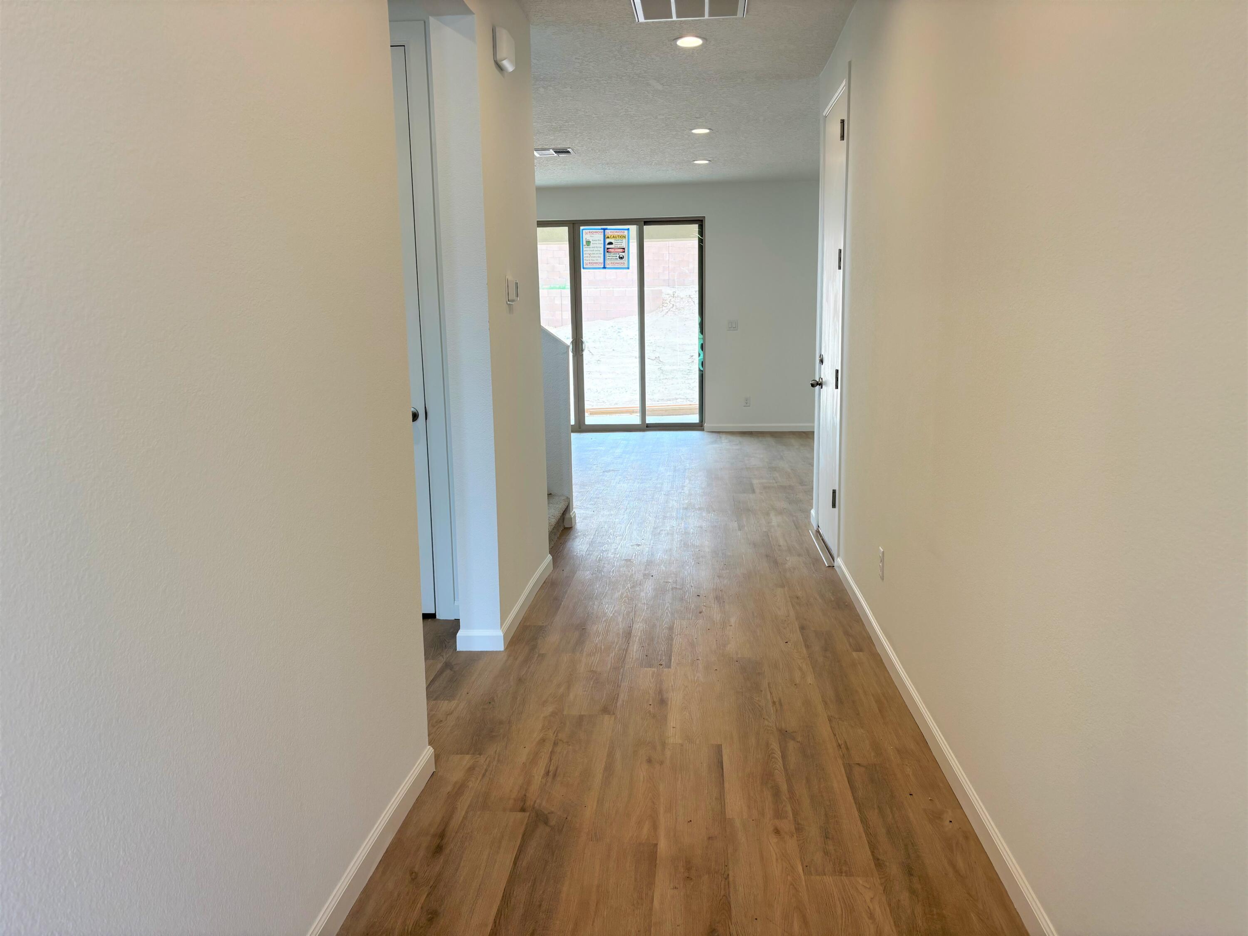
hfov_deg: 67.3
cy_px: 468
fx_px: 937
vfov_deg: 53.1
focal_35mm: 26
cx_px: 624
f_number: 1.6
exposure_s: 1/170
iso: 50
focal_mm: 5.96
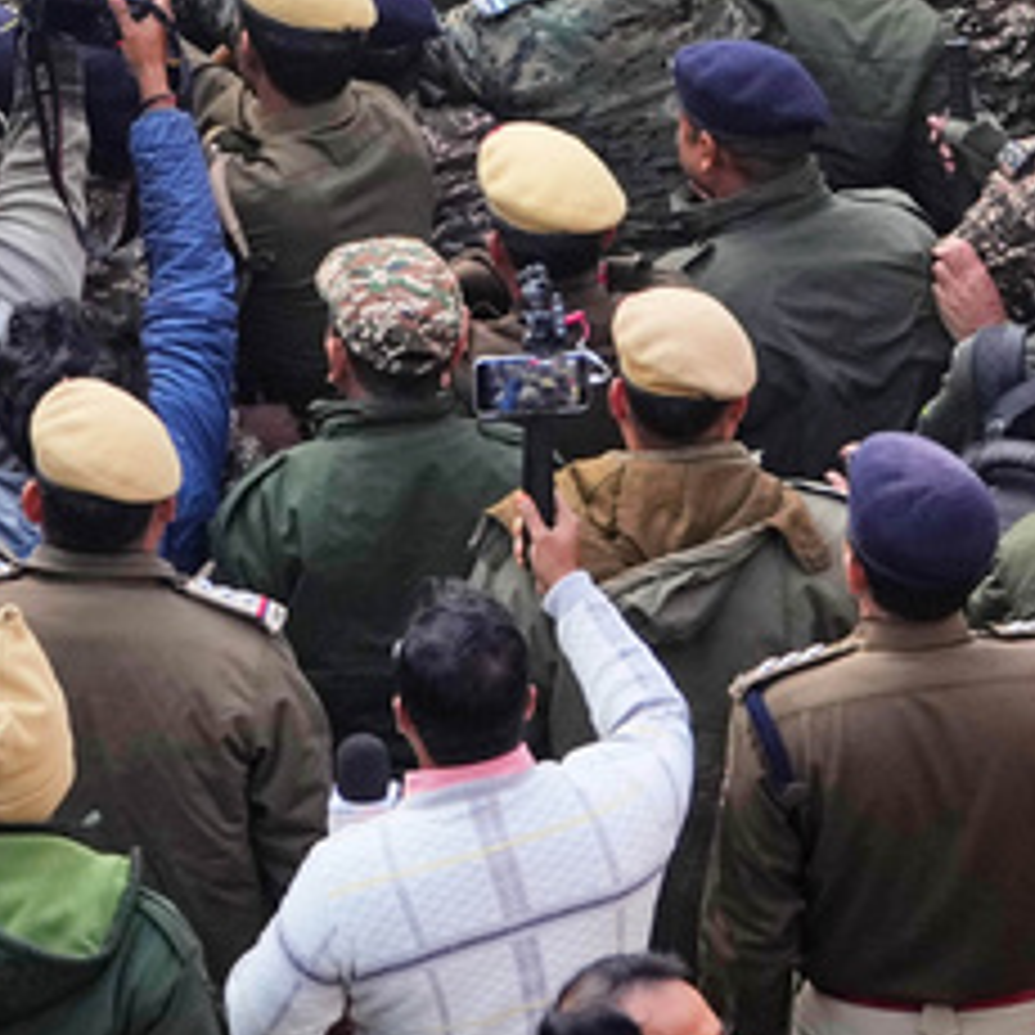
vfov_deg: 3.6
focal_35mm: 481
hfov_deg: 3.6
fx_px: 16271
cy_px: -461
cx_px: 472
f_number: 5
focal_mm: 127
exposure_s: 1/1250
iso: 640
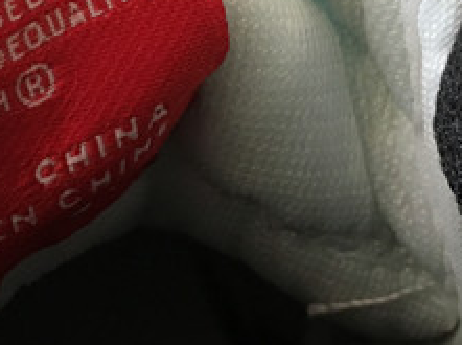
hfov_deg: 21.2
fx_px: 1226
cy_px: 83
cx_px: 134
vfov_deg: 15.9
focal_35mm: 92
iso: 160
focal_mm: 4.15
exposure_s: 1/33
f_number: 2.2
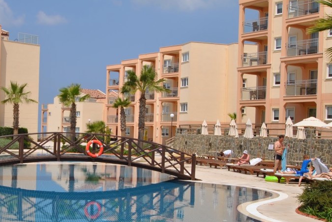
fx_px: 563
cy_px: 148
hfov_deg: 32.4
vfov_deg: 22.2
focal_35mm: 61
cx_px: 97
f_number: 9
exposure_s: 1/320
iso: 100
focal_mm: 24
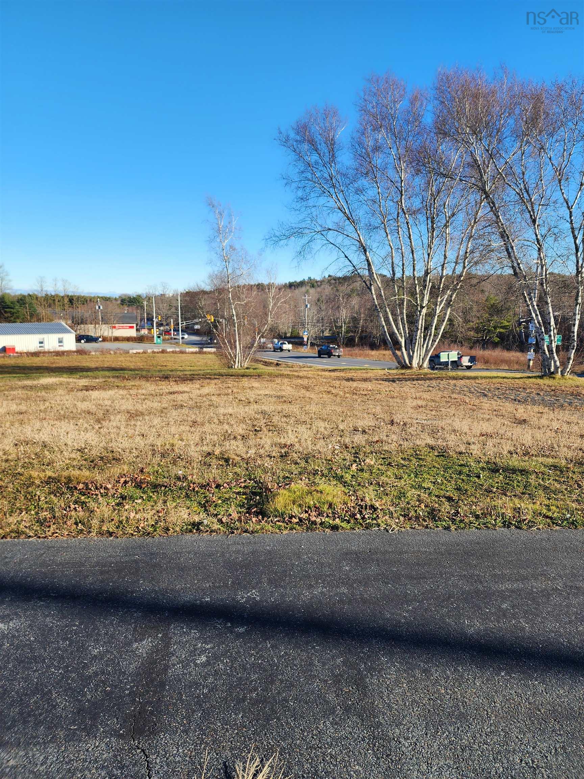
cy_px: 390
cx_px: 292
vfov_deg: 73.9
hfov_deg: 58.9
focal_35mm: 23
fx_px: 517
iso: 12
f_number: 1.8
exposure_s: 1/559
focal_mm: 6.4
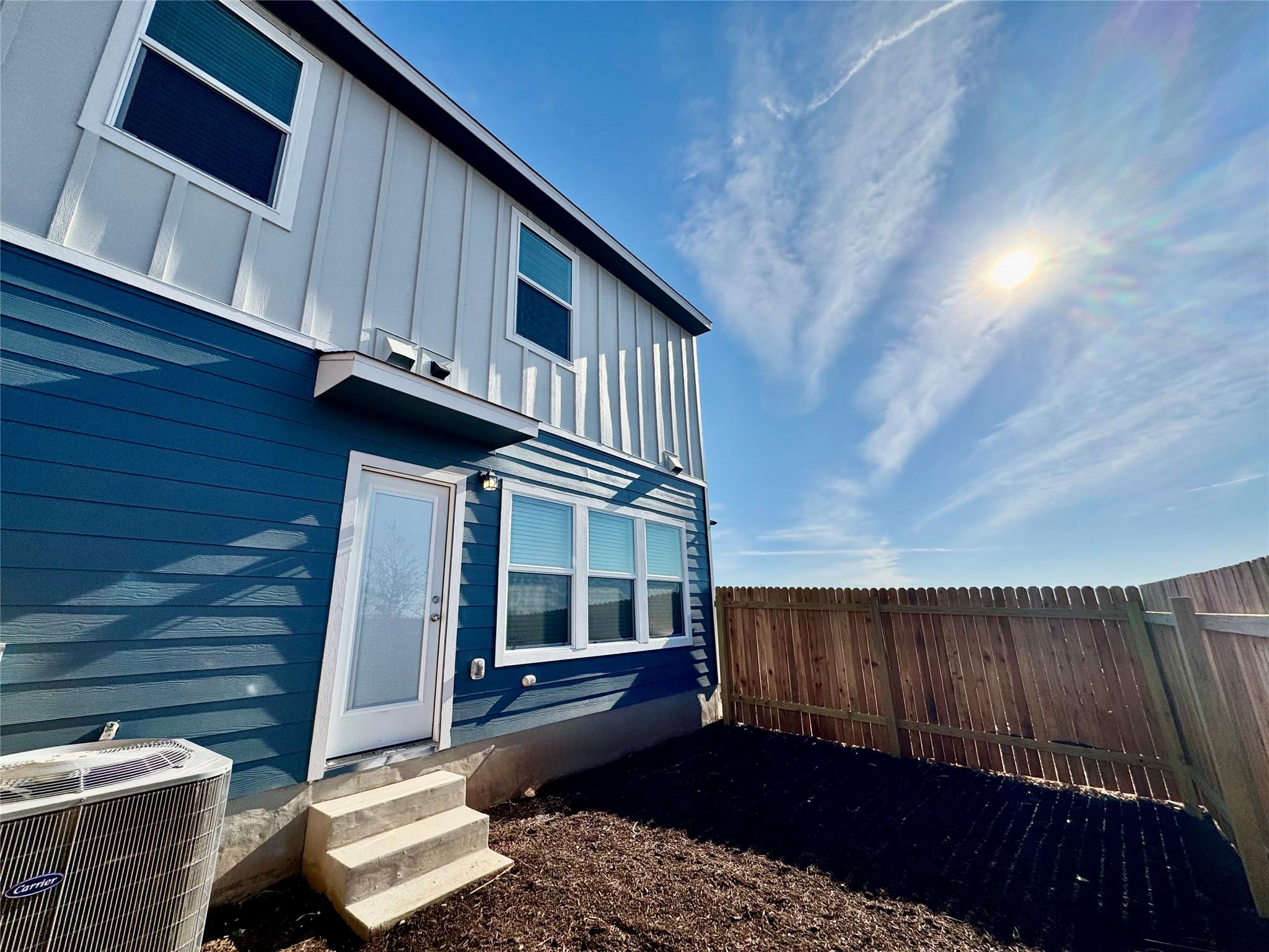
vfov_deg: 85.7
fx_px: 513
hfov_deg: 102.1
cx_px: 634
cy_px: 476
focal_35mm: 14
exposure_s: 1/3906
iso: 50
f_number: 2.2
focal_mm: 2.22
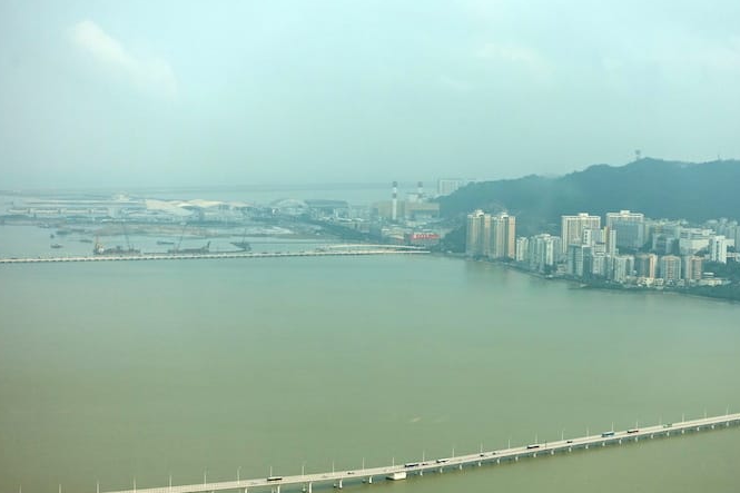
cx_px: 414
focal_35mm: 83
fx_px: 1706
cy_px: 273
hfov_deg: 24.5
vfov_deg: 16.4
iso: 125
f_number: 4
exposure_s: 1/800
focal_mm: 25.46
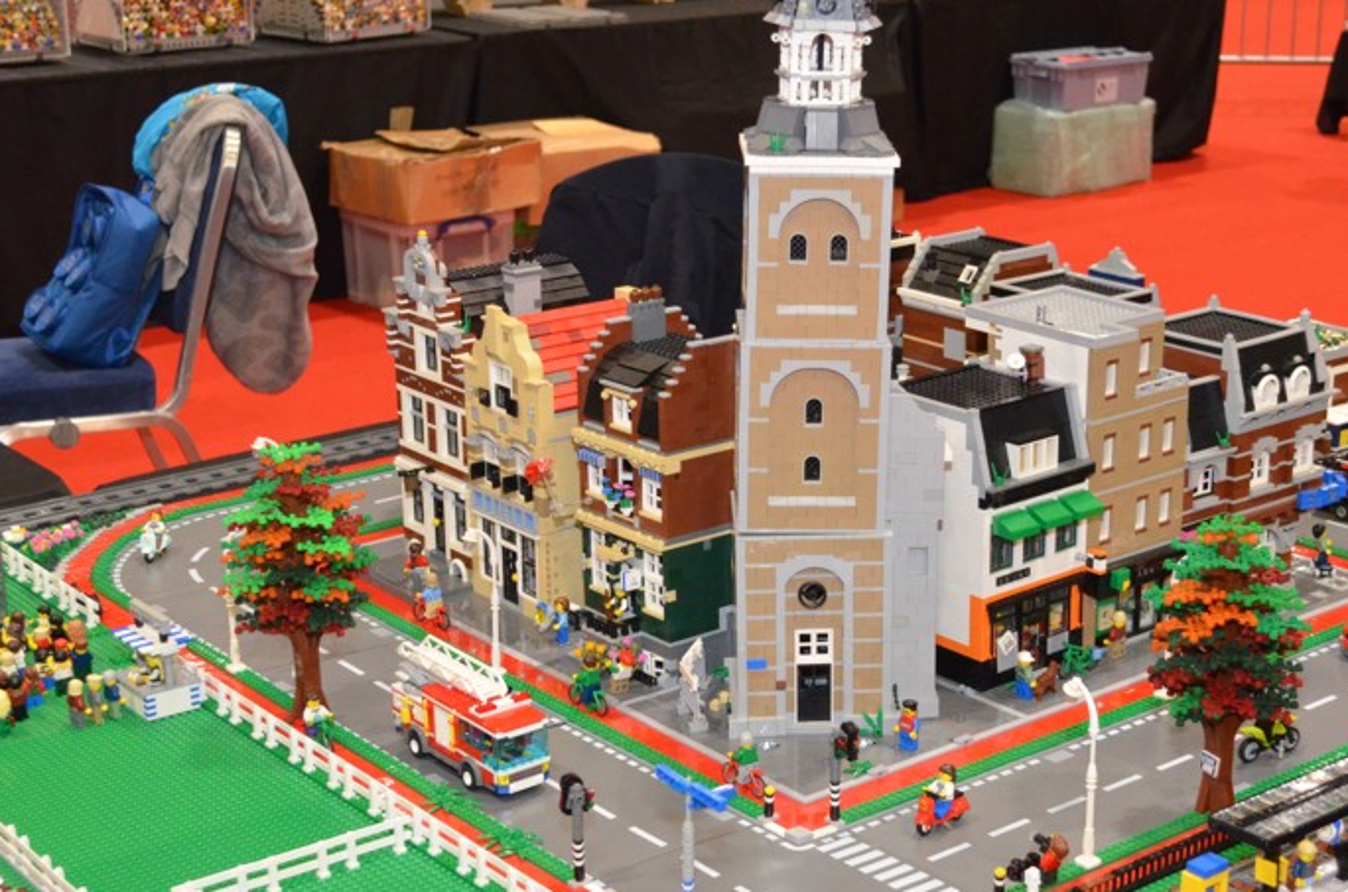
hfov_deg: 35.1
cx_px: 769
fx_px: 2130
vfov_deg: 23.7
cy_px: 514
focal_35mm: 57
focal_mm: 26
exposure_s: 1/60
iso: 2800
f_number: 4.2
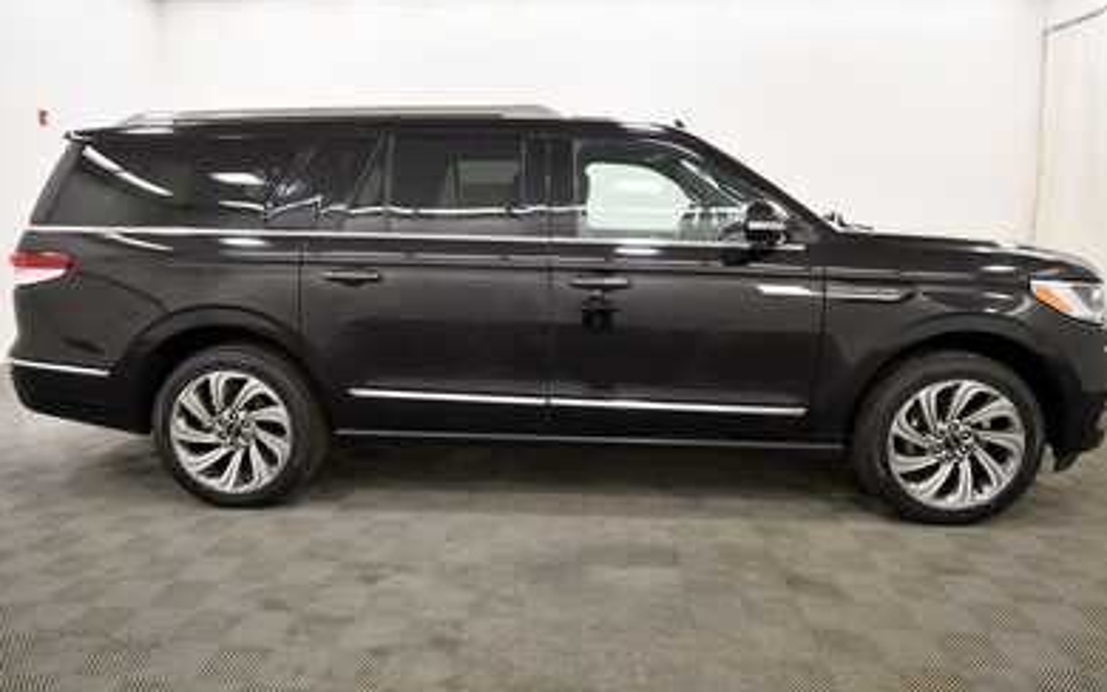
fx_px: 694
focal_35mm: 23
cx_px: 559
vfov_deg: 53.0
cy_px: 328
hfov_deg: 77.1
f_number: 5
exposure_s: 1/125
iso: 1000
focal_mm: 15
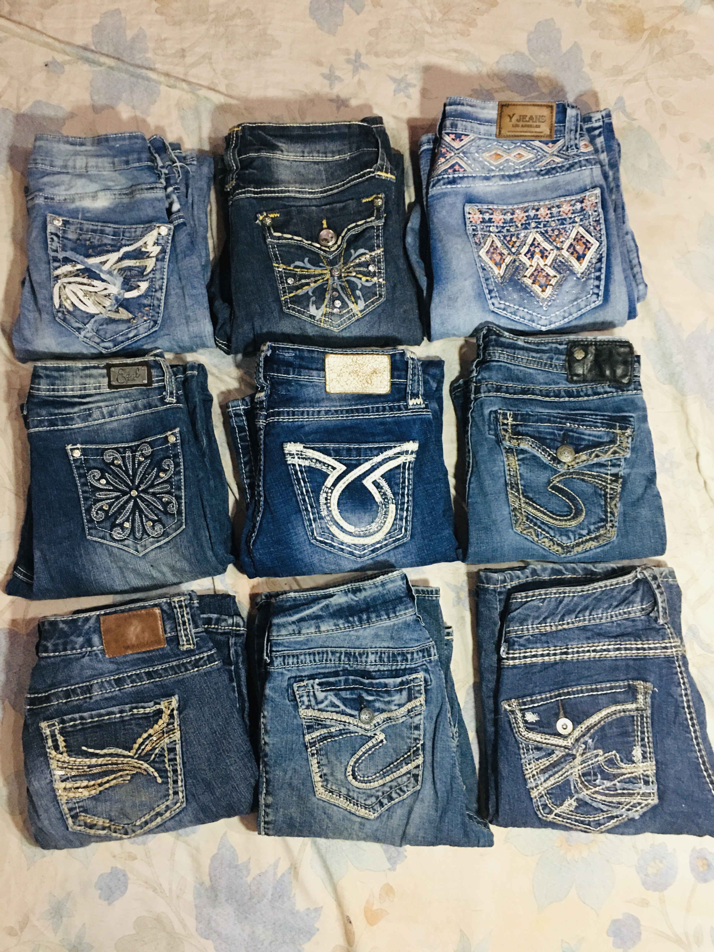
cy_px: 476
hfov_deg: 48.2
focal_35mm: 29
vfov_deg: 61.7
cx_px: 357
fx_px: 798
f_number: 2.2
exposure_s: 1/10
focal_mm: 4.15
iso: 80
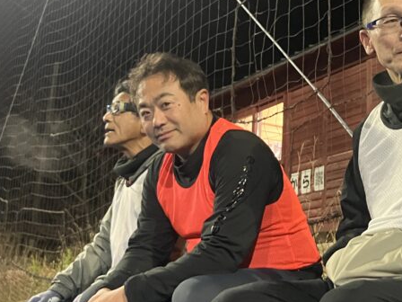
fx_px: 743
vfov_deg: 22.8
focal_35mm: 64
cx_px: 348
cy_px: 103
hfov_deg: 29.2
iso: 500
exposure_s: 1/30
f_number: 1.8
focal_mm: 3.99
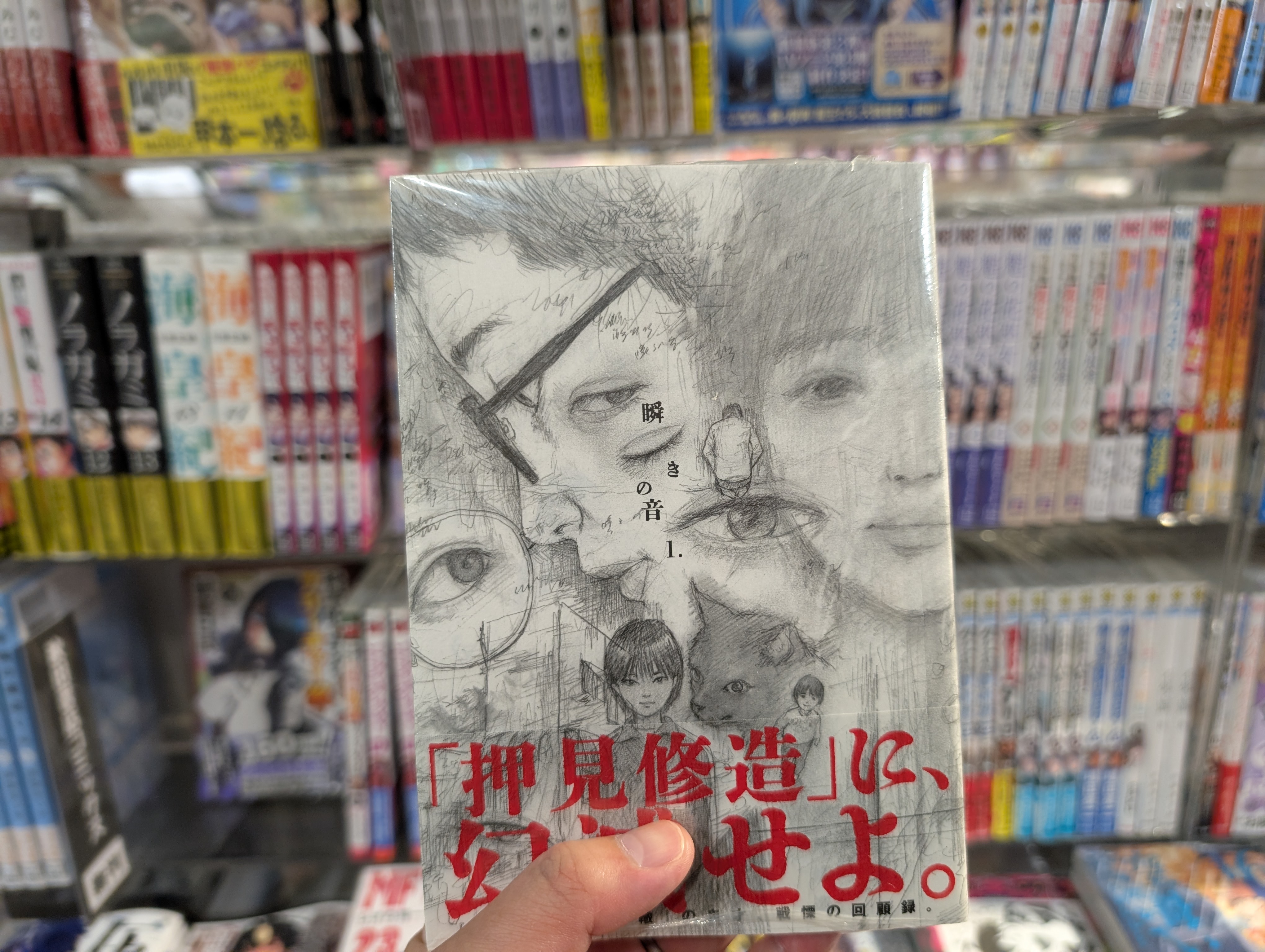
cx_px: 632
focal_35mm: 24
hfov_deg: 71.5
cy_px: 476
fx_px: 878
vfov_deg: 56.9
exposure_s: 1/120
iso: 183
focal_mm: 6.9
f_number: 1.68
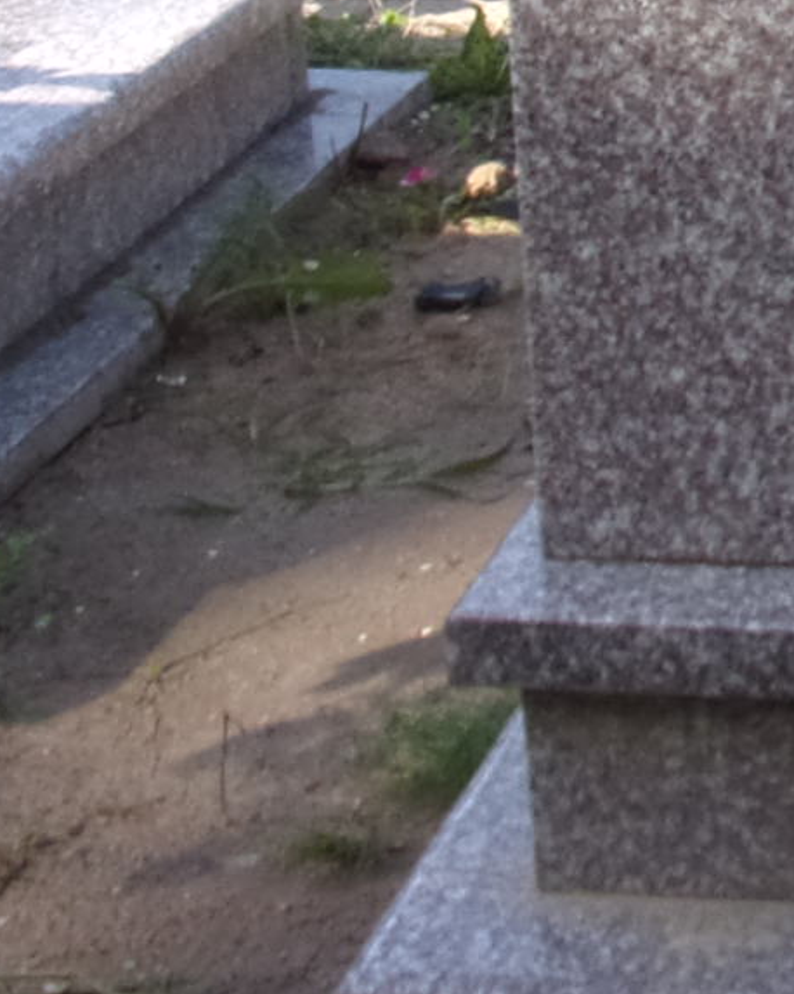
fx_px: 3115
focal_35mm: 106
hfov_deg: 13.4
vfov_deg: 16.8
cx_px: 1311
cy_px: -382
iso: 80
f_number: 3.3
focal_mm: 4.3
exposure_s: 1/280
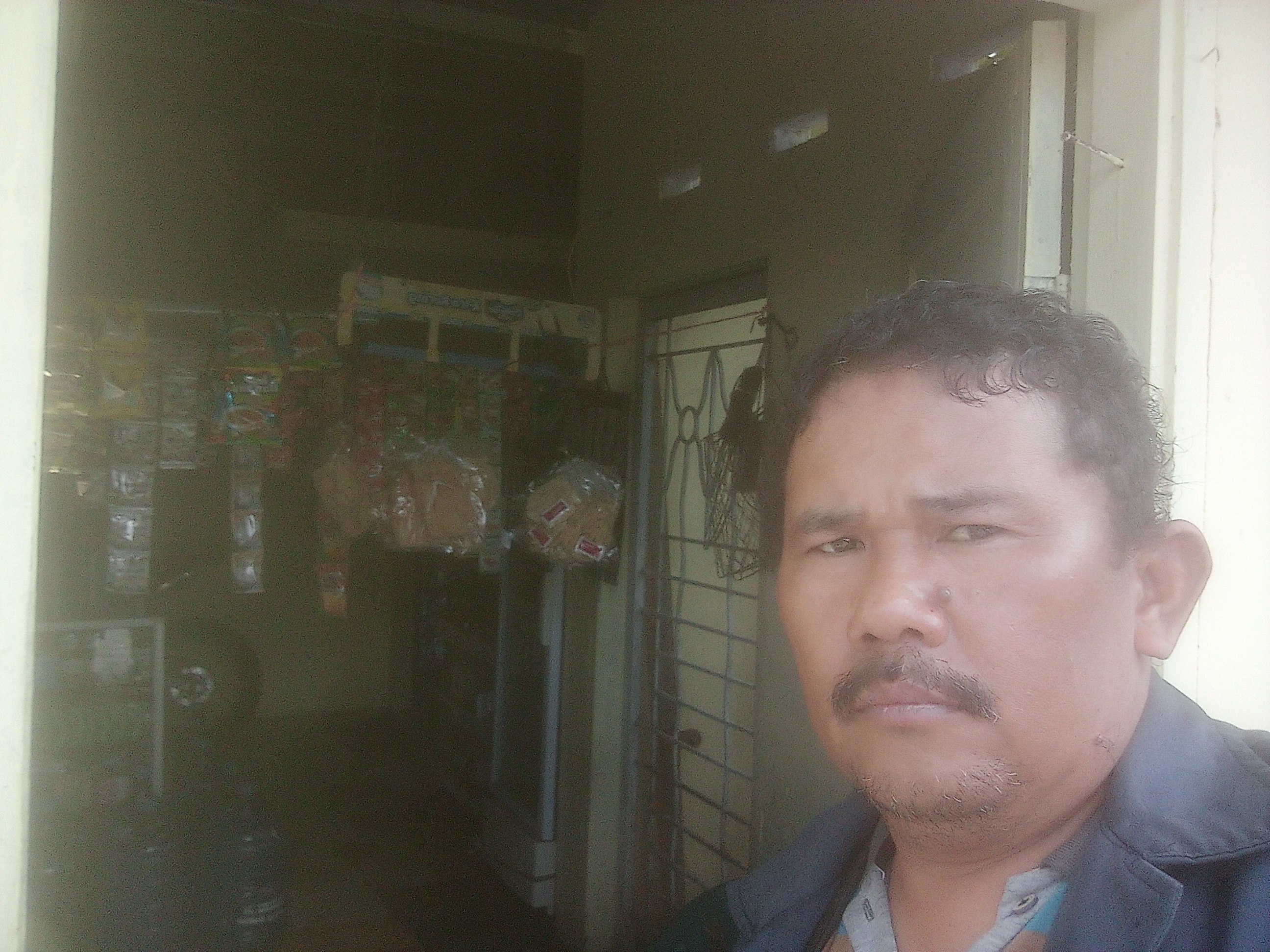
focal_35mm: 28
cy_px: 476
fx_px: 1027
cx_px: 635
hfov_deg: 63.4
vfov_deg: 49.7
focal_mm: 2.64
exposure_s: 1/100
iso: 108
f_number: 2
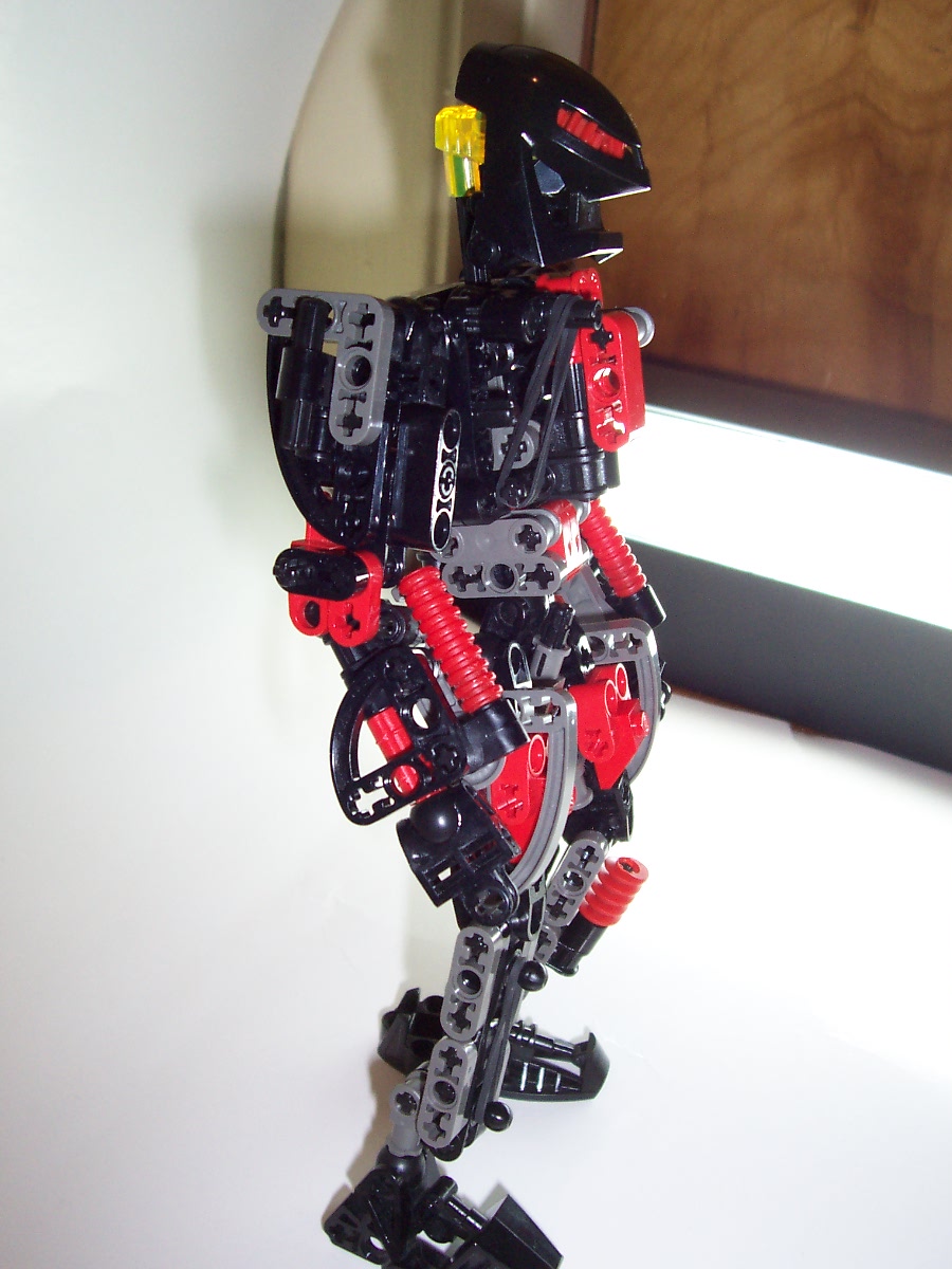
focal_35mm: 37
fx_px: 1357
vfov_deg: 50.1
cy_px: 634
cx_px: 476
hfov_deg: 38.7
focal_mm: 5.6
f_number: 2.8
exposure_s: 1/60
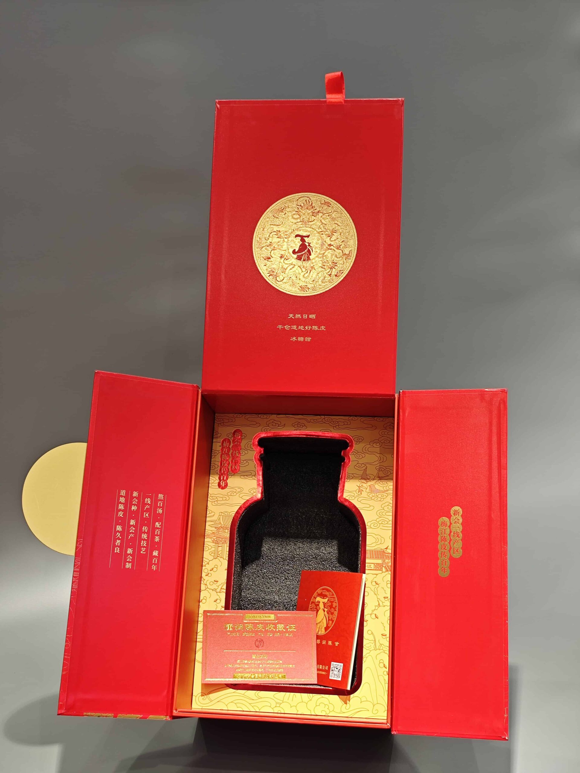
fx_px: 1028
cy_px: 386
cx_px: 290
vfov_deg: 41.2
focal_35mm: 46
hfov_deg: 31.5
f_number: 2
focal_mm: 6.7
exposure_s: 1/100
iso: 50
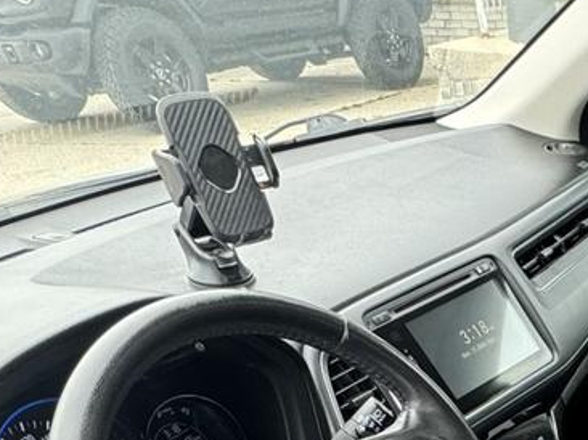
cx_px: 696
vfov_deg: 21.7
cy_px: 747
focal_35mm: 49
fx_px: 832
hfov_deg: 32.5
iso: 125
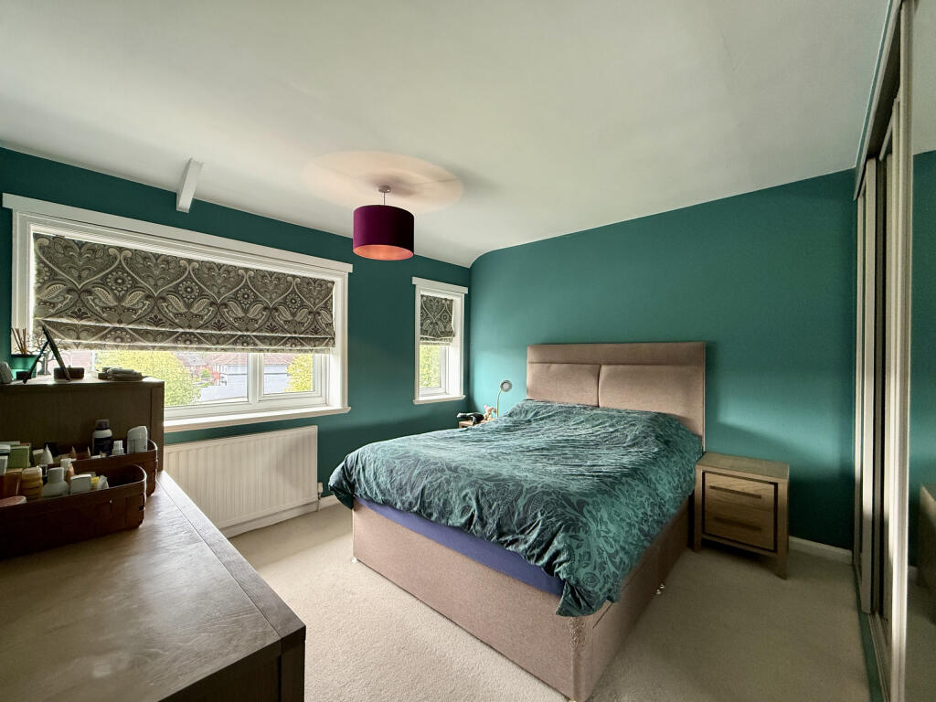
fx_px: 379
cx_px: 468
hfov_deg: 102.1
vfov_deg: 85.7
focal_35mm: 14
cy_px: 351
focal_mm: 2.22
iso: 400
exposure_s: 1/100
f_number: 2.2
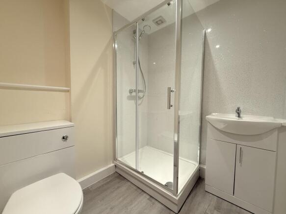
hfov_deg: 102.1
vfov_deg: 85.7
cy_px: 107
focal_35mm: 14
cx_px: 143
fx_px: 116
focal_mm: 2.22
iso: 250
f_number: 2.2
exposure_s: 1/100
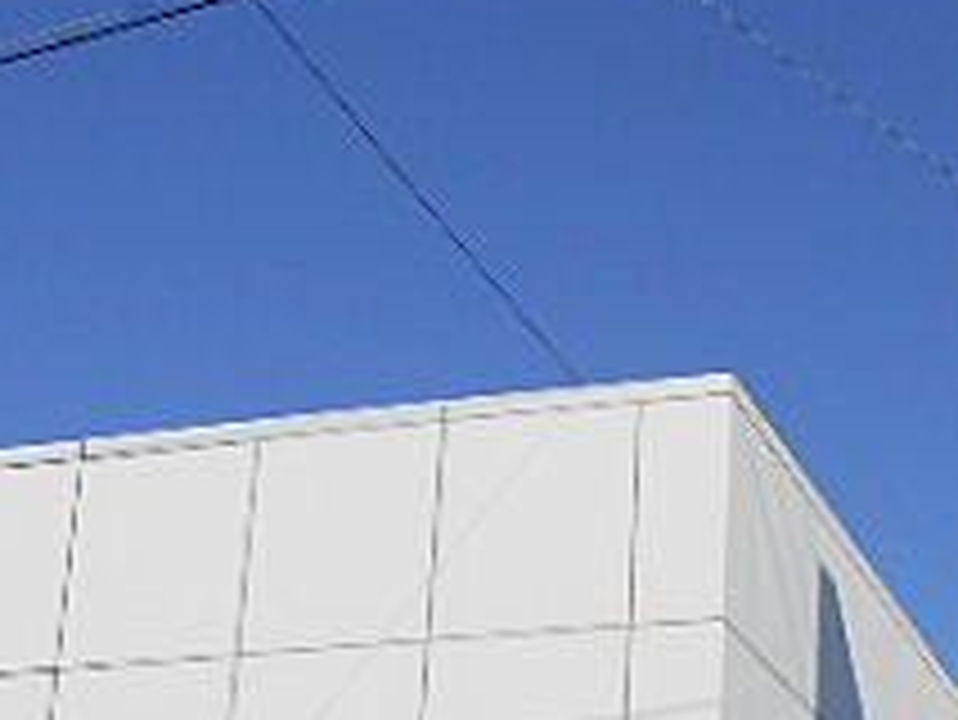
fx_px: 2160
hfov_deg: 24.5
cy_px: 657
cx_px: 810
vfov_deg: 18.6
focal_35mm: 78
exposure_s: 1/1600
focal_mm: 4.6
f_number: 3.2
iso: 80
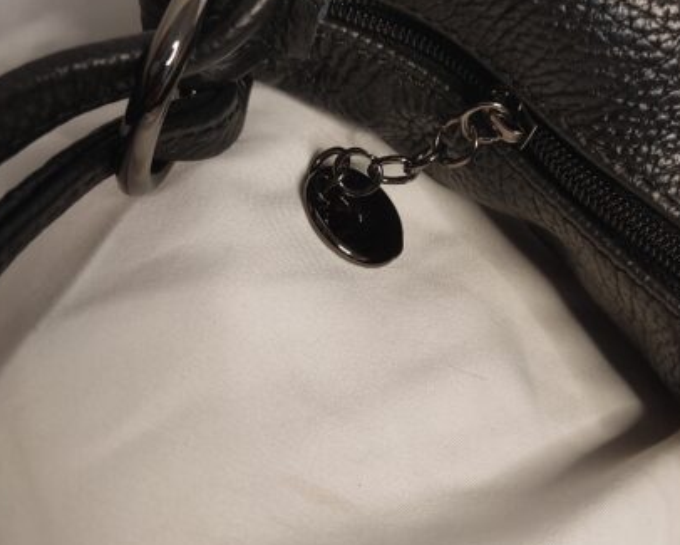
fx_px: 644
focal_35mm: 32
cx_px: 410
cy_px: 301
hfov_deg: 55.2
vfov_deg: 45.7
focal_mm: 4.74
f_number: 1.79
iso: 491
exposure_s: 1/33
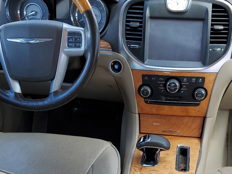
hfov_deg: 34.1
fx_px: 375
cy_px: 147
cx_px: 151
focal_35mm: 56
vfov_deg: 25.5
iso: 50
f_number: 1.5
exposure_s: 1/204
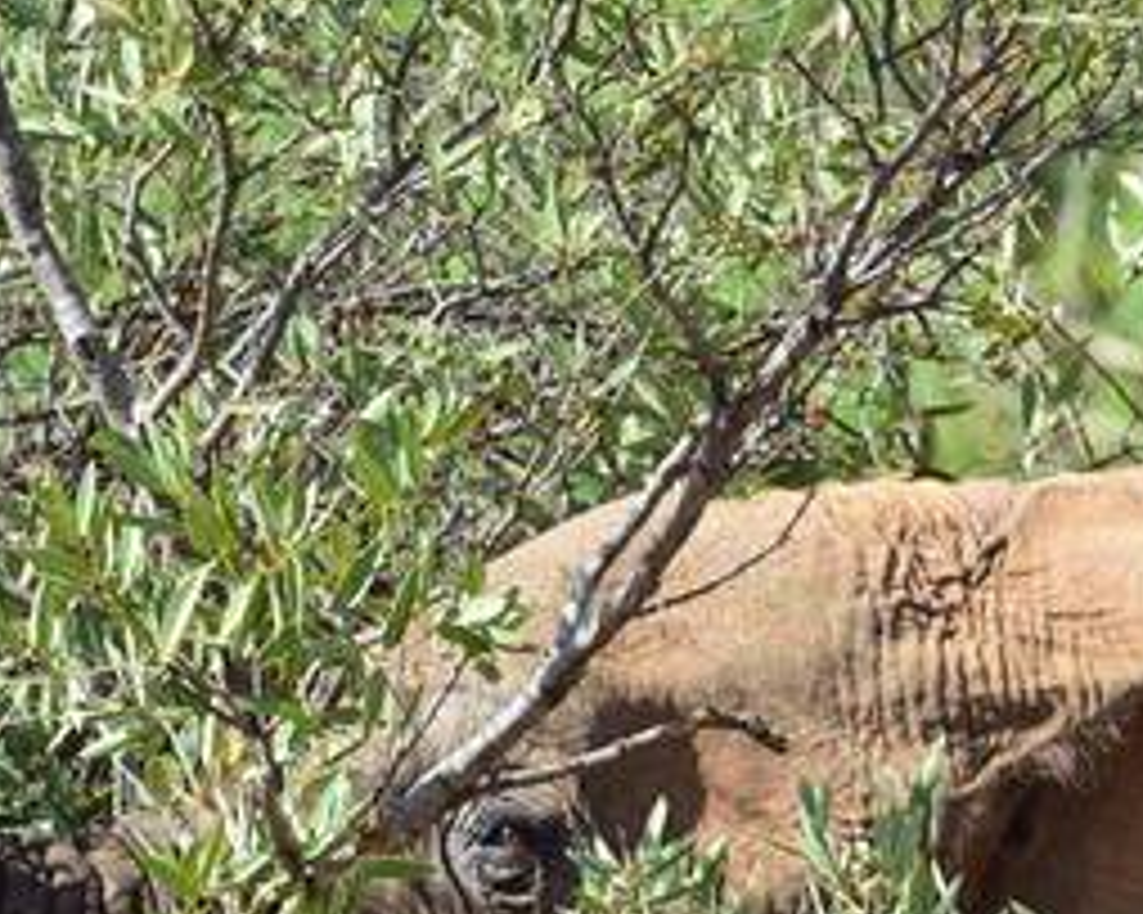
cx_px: 328
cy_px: 822
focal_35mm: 891
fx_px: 30130
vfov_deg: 1.7
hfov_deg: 2.2
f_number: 5.6
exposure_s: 1/400
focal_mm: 230
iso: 200
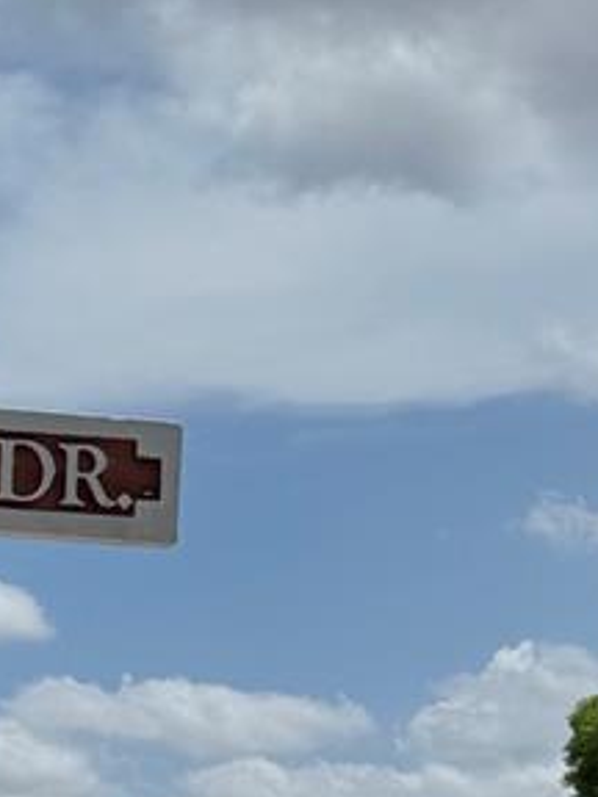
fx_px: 2303
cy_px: 1027
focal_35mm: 100
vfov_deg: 18.3
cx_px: -205
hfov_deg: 14.1
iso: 80
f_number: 1.78
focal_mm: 6.76
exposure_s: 1/12346
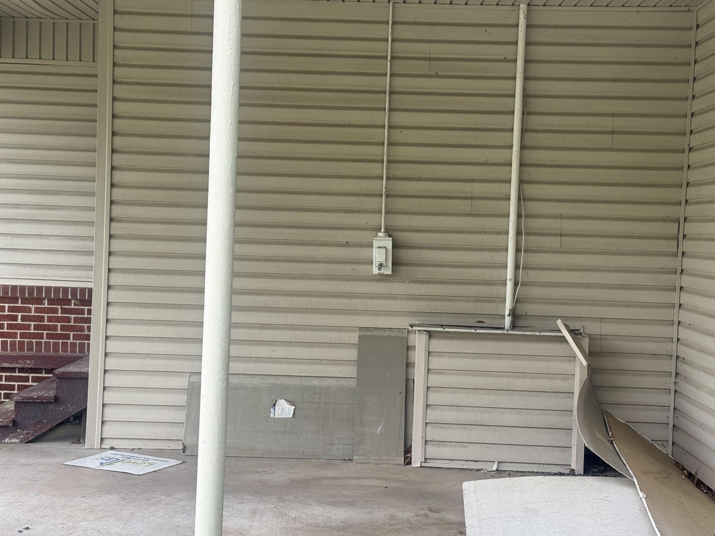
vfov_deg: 27.0
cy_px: 275
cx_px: 355
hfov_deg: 35.5
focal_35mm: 54
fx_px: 1115
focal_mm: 6.76
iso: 64
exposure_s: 1/609
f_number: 1.78
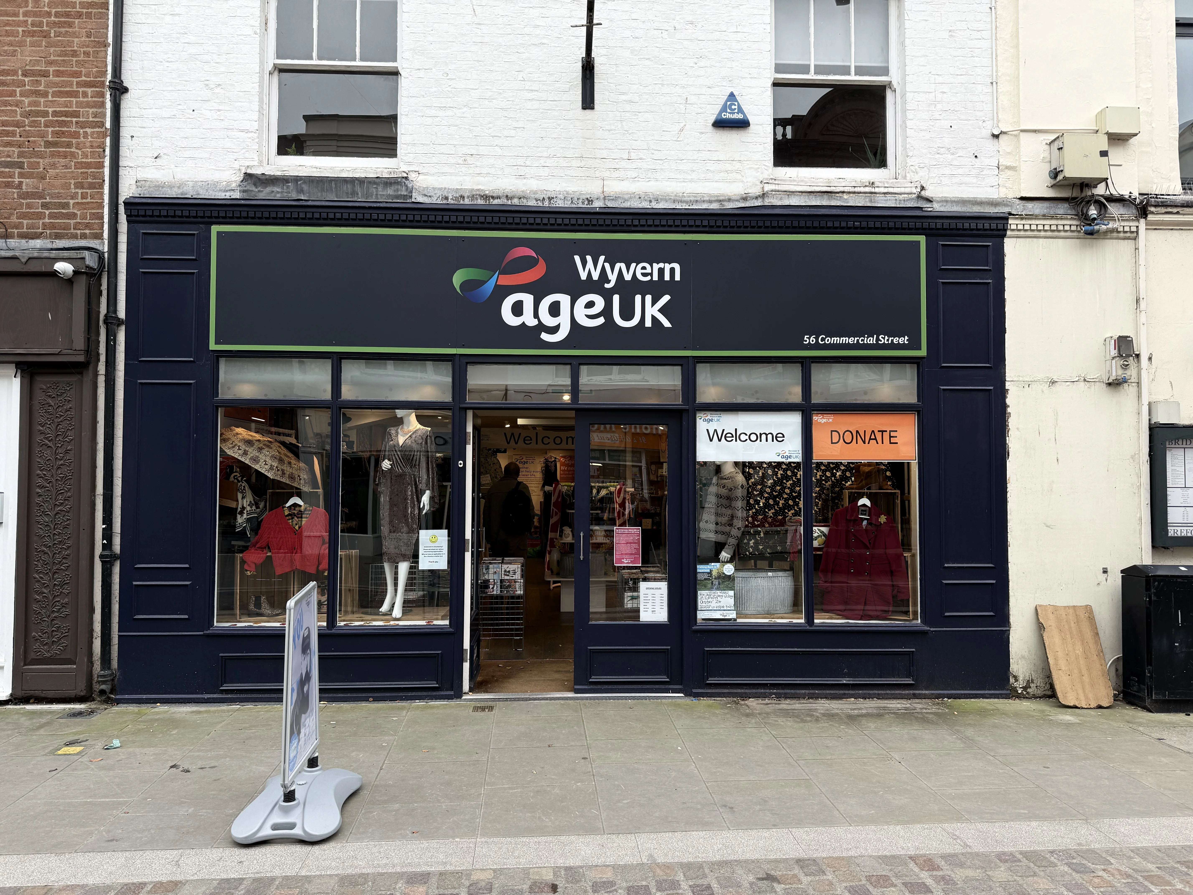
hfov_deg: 71.6
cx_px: 596
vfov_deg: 56.8
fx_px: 827
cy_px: 448
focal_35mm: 24
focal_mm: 6.76
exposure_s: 1/360
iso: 80
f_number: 1.78
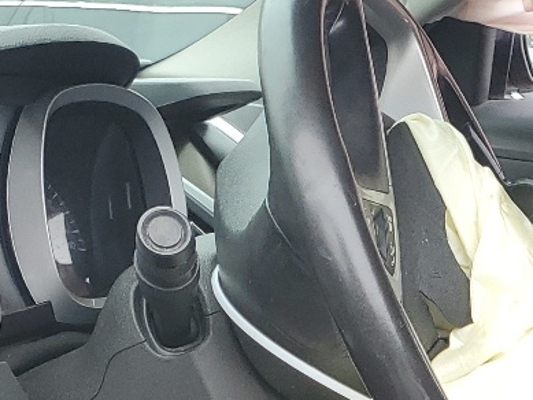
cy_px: 662
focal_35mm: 107
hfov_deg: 16.9
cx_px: 760
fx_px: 1648
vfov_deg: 12.9
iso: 50
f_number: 1.5
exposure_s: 1/152
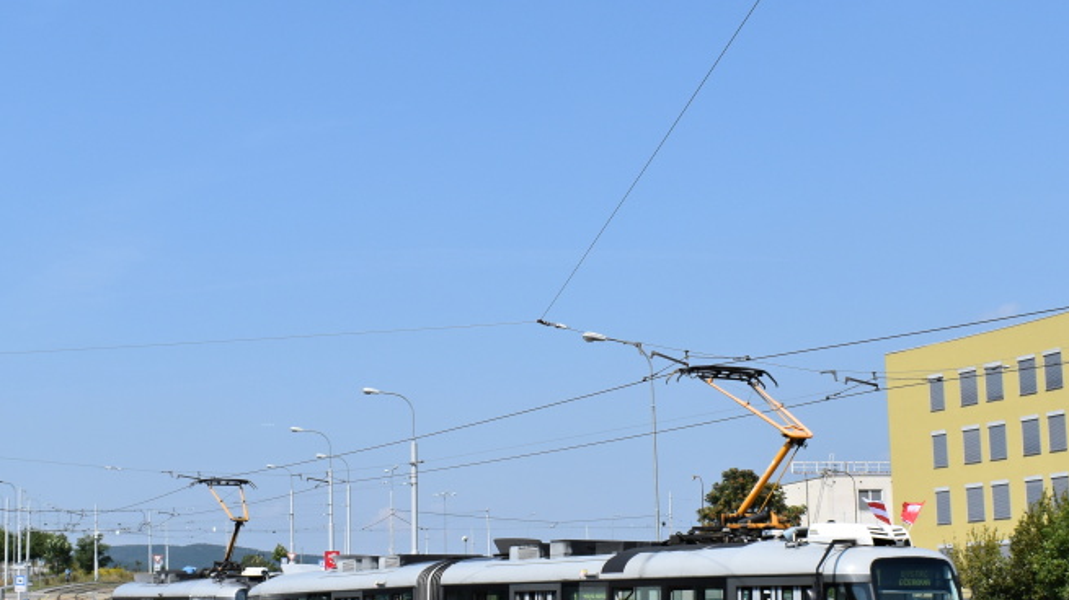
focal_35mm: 59
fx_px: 1672
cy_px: 386
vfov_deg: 20.3
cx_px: 574
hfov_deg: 35.4
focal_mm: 24
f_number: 11
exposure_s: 1/500
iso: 200
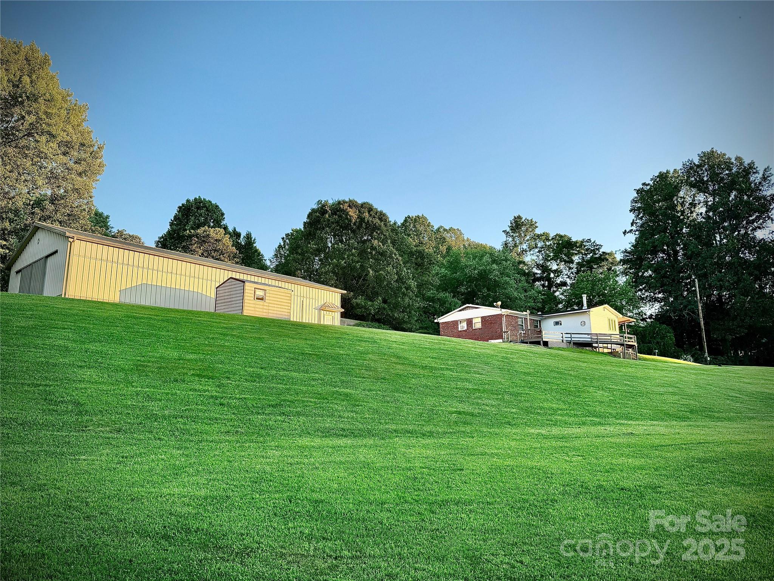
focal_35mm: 24
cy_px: 290
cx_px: 387
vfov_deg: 56.8
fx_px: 537
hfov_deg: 71.6
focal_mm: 6.76
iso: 80
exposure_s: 1/715
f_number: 1.78
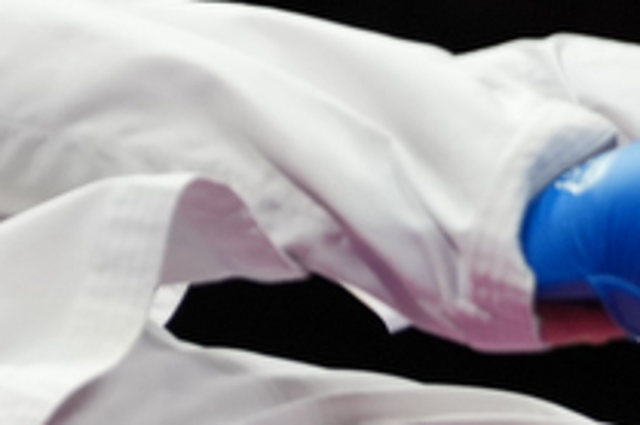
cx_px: 453
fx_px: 22844
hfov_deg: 1.6
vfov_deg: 1.1
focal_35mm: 1286
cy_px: 193
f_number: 2.8
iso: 500
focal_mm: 168
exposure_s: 1/1000
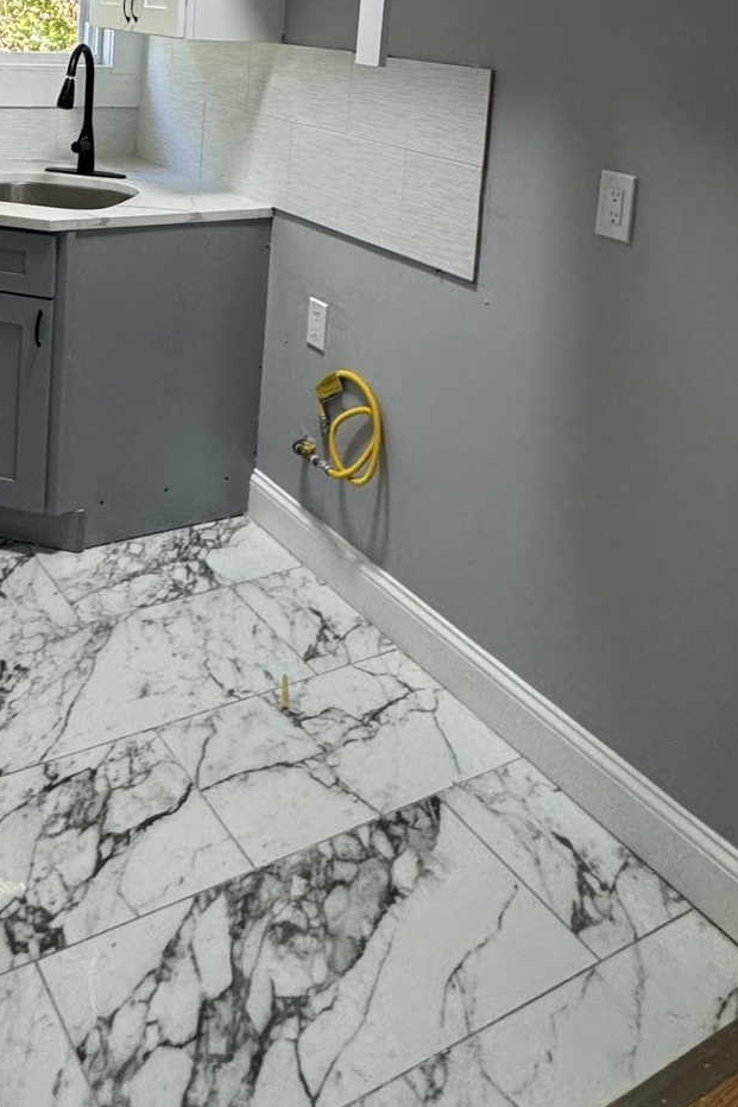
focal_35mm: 36
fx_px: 1107
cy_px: 112
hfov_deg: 36.4
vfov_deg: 47.7
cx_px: 240
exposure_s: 1/120
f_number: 2.2
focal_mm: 2.22
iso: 250
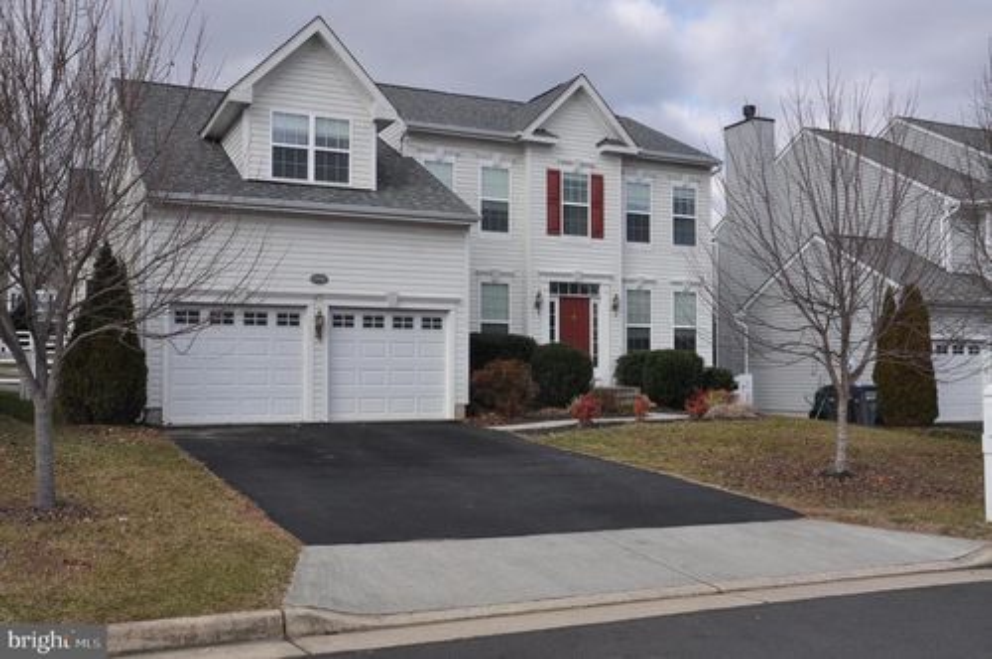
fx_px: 991
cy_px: 330
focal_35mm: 36
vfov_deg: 36.8
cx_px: 496
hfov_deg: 53.2
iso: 200
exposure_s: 1/160
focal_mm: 24
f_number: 13
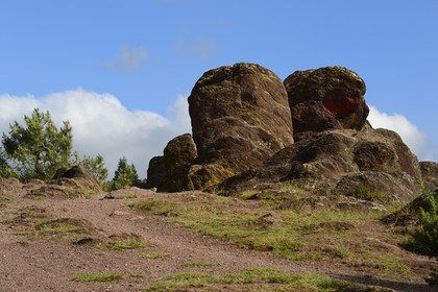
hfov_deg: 19.5
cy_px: 146
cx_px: 219
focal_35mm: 105
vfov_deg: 13.0
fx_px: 1277
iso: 200
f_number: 13
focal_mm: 105
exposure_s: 1/200
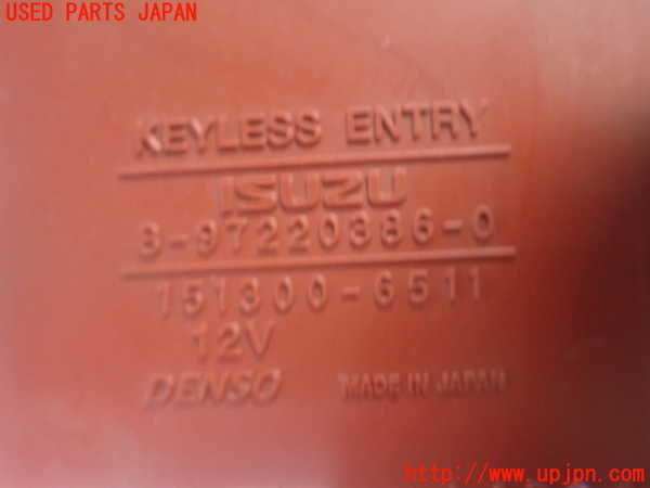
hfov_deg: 60.0
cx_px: 325
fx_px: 563
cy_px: 244
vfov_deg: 46.8
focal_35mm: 30
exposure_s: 1/30
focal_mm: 5.4
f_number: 2.3
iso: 800
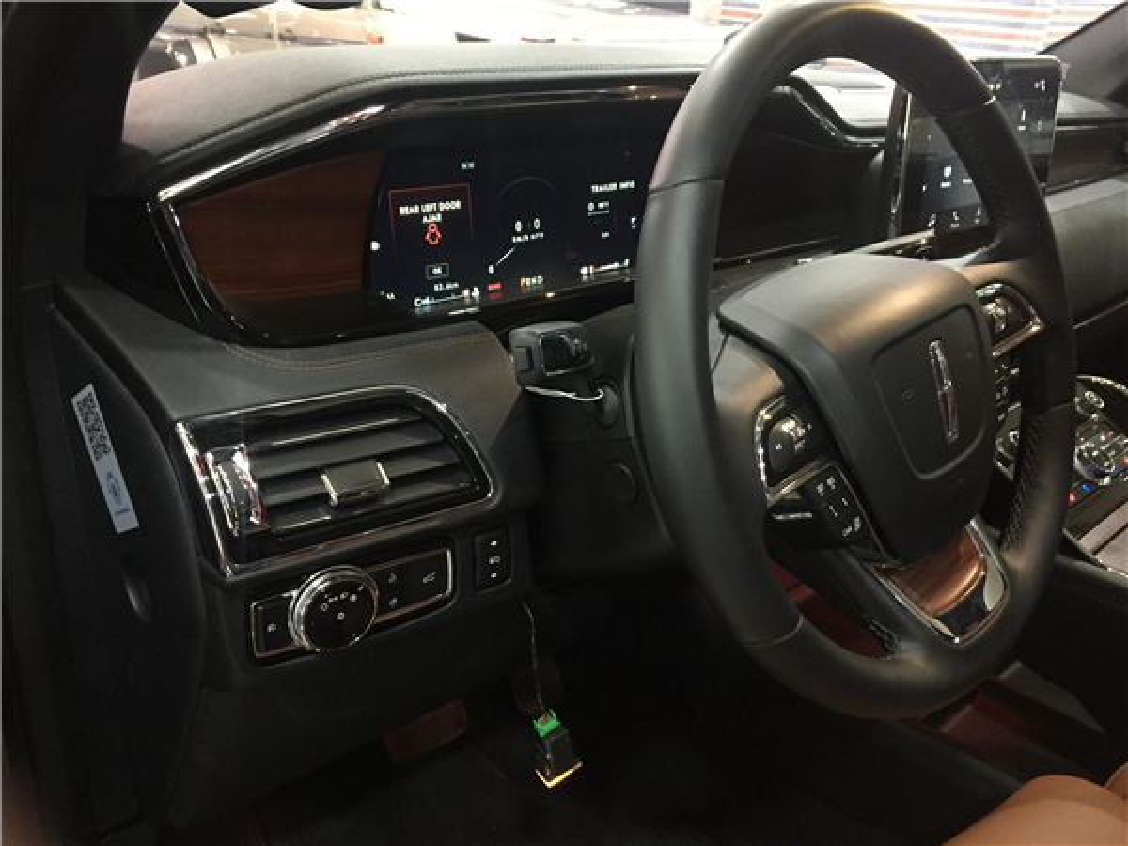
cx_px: 564
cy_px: 423
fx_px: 945
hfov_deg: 61.7
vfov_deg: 48.2
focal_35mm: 29
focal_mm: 4.15
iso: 500
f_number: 2.2
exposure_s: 1/17
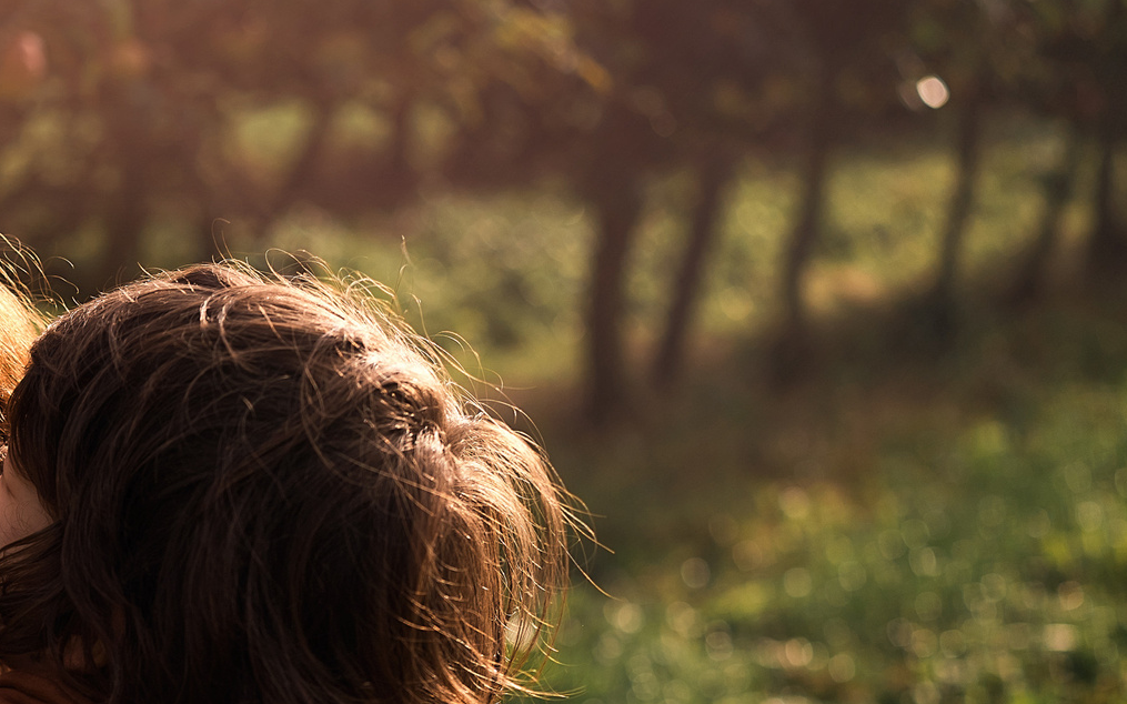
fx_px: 2764
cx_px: -264
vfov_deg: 14.0
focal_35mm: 90
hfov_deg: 21.3
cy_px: 898
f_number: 2
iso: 100
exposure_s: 1/2500
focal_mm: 35
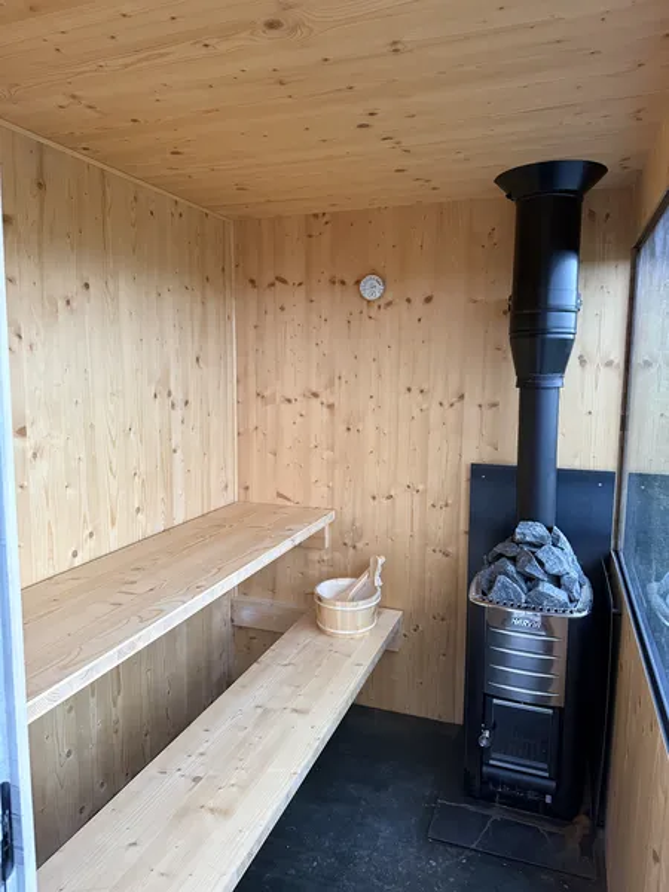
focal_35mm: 24
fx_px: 618
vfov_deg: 71.6
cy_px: 446
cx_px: 334
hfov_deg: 56.8
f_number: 1.78
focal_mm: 6.76
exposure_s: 1/60
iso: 500
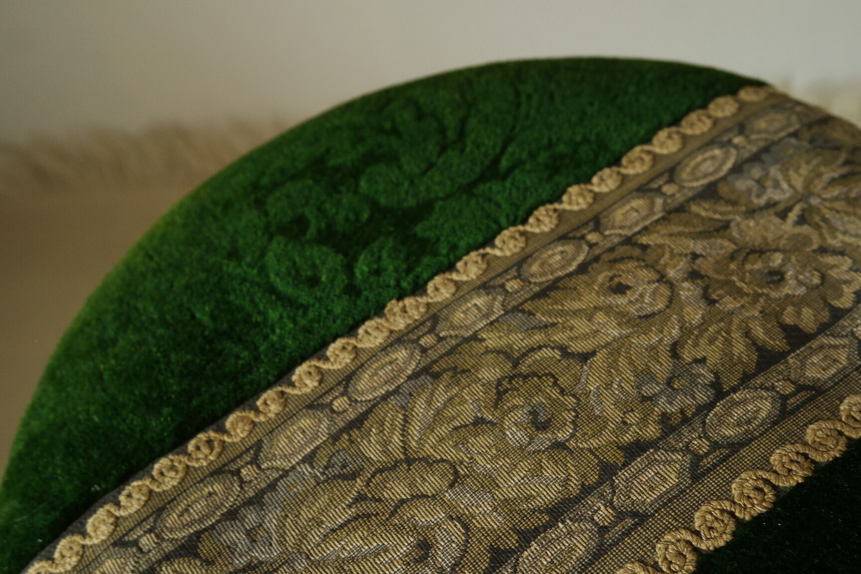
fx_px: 1028
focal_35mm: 43
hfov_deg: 45.4
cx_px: 430
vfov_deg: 31.2
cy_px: 287
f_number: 5.6
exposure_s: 1/30
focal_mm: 28
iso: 400
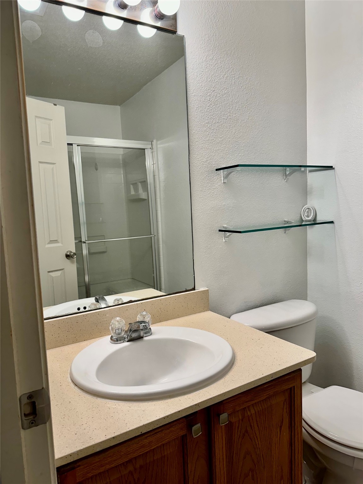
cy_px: 242
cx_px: 182
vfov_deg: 71.6
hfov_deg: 56.8
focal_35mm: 24
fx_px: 336
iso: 100
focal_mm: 6.86
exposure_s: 1/120
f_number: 1.78
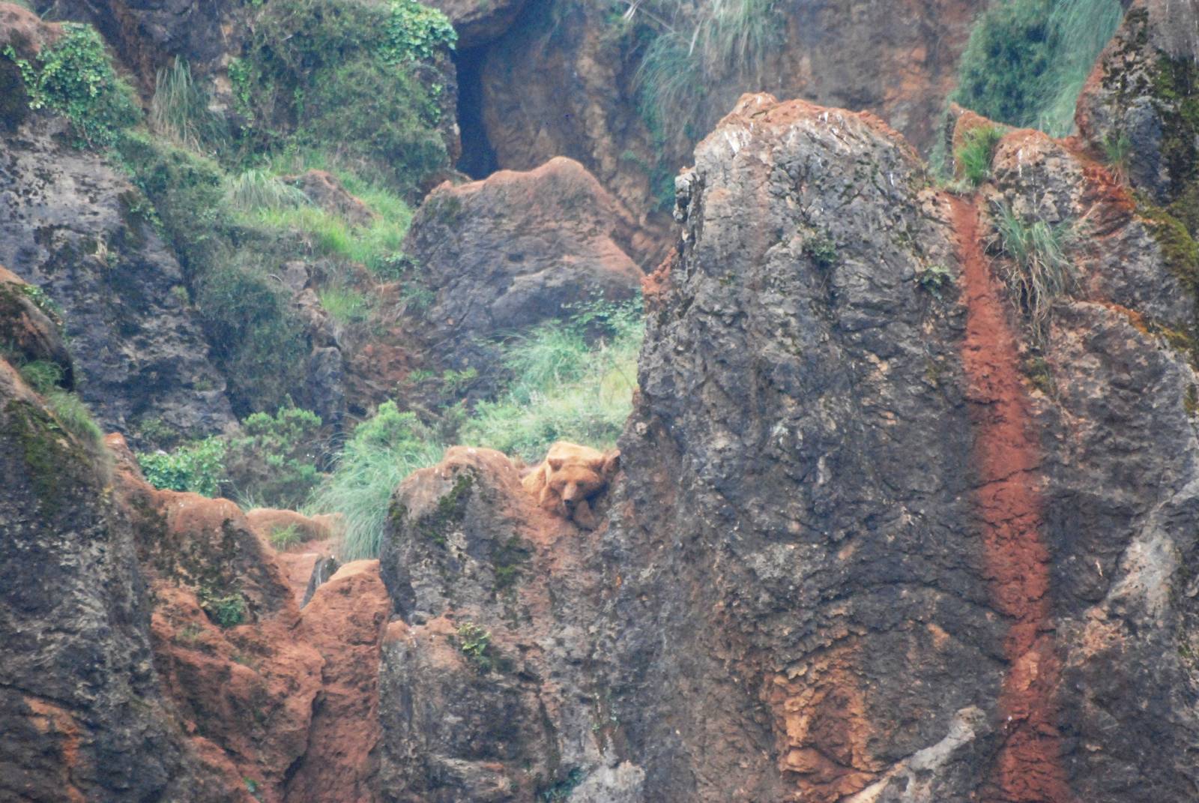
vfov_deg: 3.1
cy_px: 402
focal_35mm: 450
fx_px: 15005
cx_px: 600
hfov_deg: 4.6
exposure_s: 1/160
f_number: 5.6
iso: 1600
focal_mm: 300
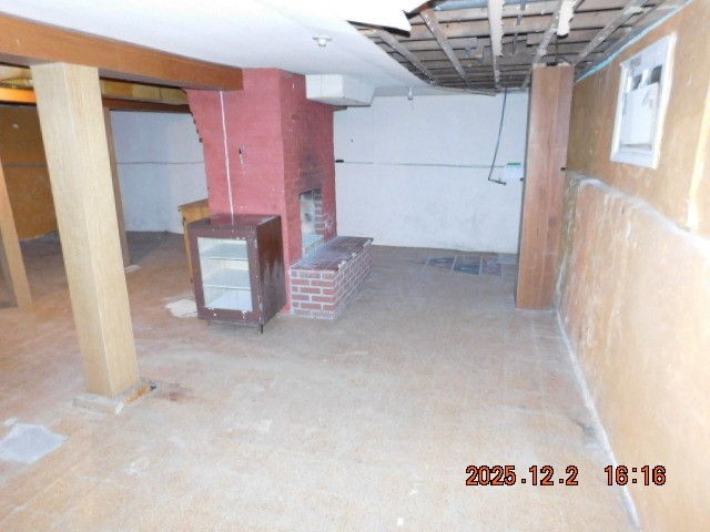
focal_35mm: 23
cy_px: 266
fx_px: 472
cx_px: 355
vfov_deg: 58.9
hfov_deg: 73.9
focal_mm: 4
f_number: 3
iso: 640
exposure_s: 1/30
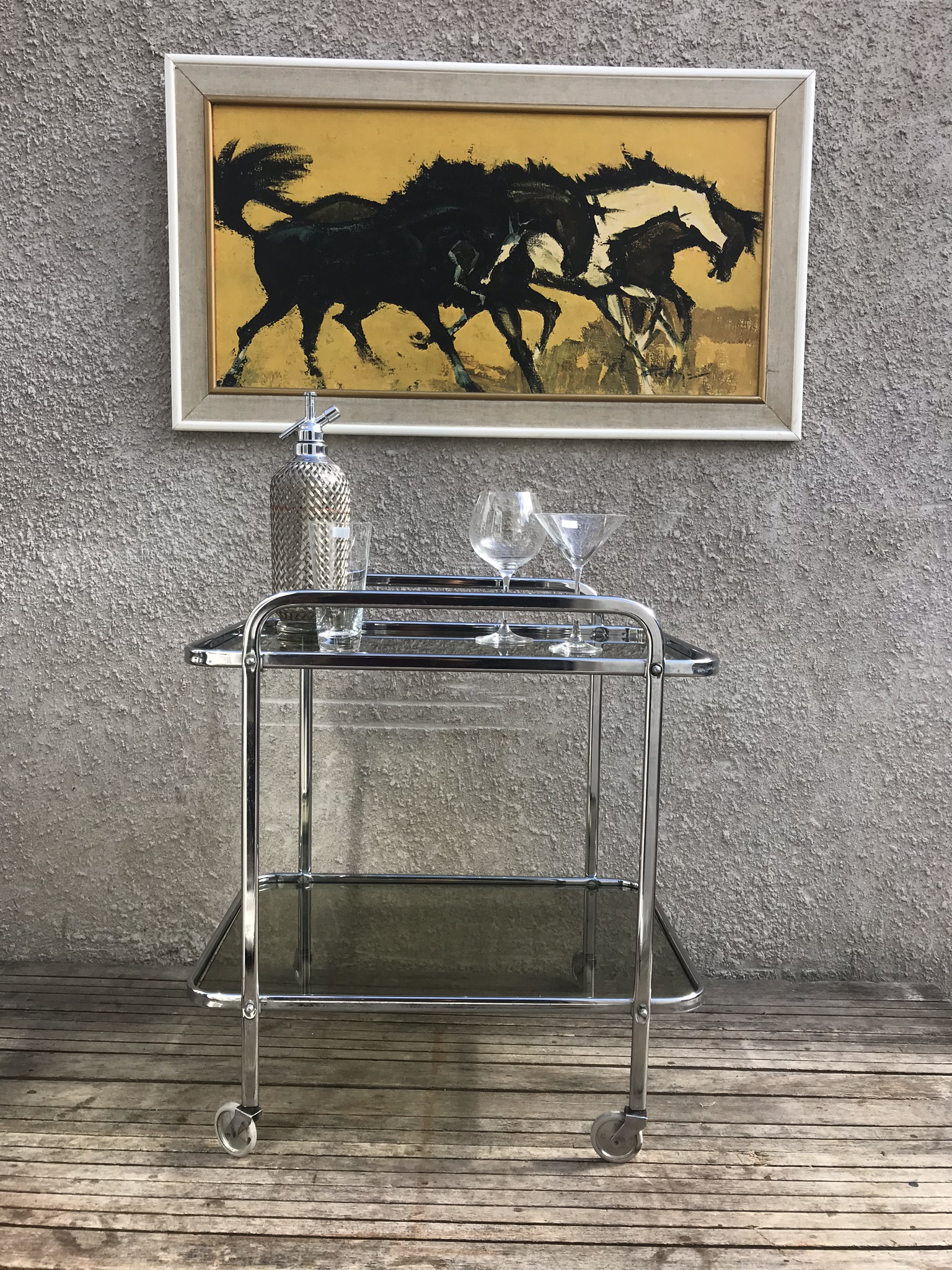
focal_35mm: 28
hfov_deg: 49.7
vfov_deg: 63.4
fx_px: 1027
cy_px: 635
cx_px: 476
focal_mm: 3.99
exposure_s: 1/374
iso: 20
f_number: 1.8
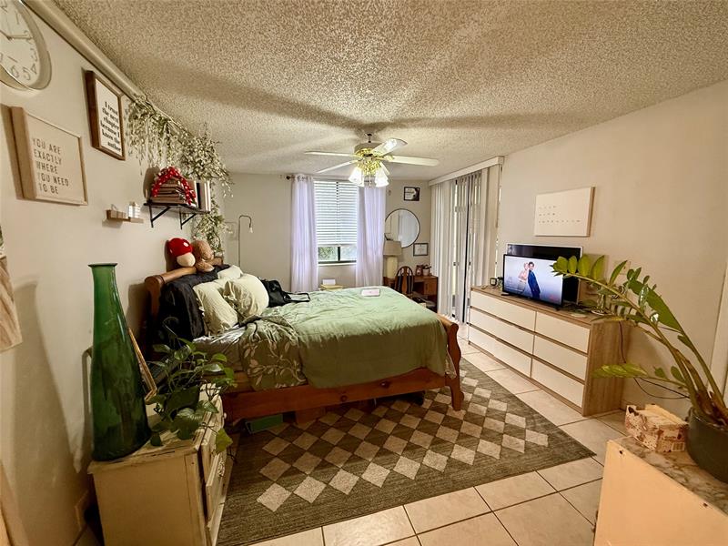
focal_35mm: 14
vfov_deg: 85.7
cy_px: 273
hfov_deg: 102.1
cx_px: 364
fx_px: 294
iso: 250
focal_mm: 2.22
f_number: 2.2
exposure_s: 1/60
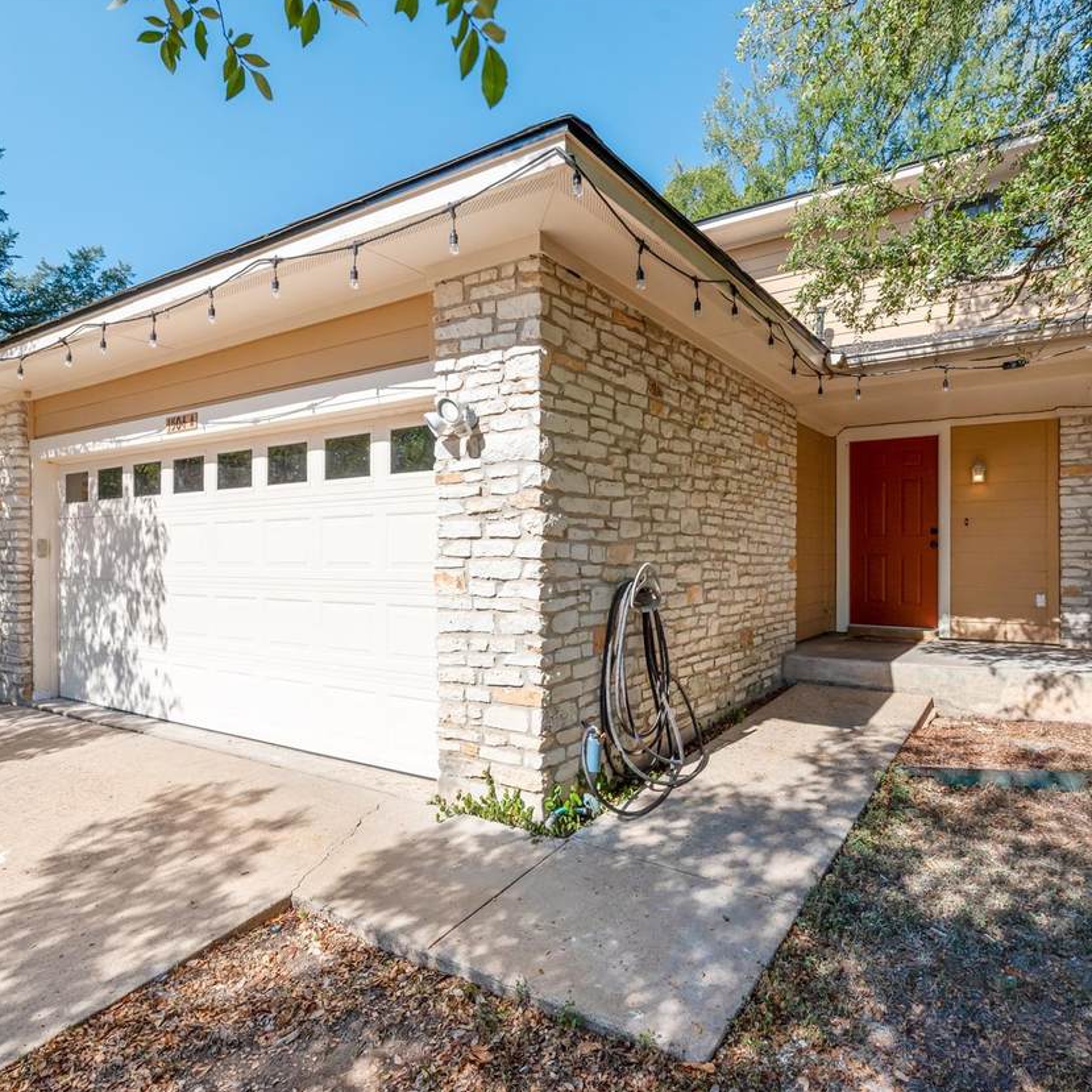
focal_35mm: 21
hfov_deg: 72.1
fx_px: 749
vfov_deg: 72.1
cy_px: 553
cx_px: 565
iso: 400
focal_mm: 16
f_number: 8
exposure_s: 1/400
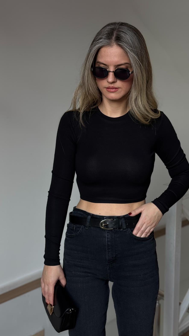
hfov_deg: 22.6
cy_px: 169
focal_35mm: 53
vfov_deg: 39.2
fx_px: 472
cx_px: 108
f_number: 1.78
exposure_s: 1/131
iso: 64
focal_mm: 6.76
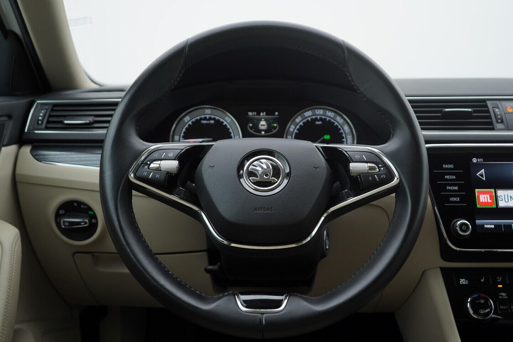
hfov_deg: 53.1
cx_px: 256
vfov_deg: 36.9
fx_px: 513
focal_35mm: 36
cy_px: 171
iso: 125
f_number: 3.5
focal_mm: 24
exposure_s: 1/60
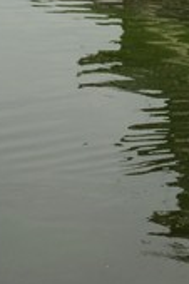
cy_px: -241
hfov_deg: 7.5
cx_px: 269
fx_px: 1428
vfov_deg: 10.6
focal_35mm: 181
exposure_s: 1/500
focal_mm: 40
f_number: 11
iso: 400
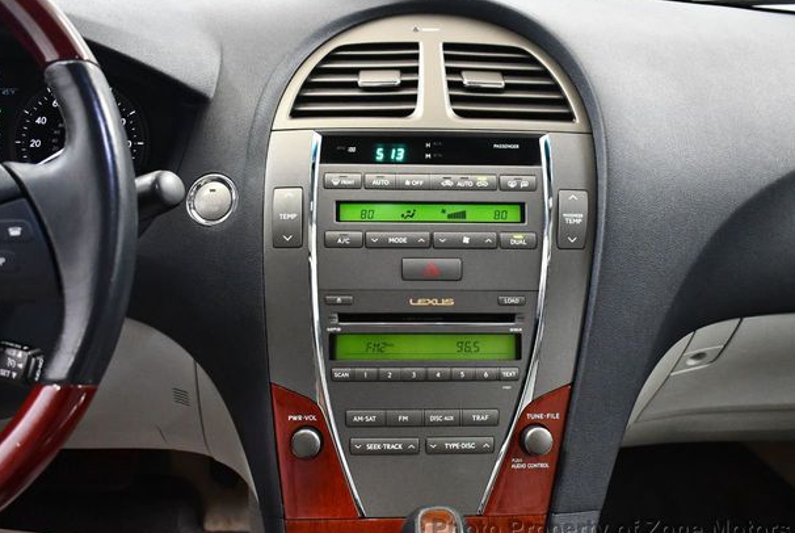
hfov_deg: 50.6
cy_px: 272
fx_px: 840
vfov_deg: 35.2
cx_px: 413
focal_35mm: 38
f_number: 3.5
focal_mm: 18
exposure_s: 1/80
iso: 3200
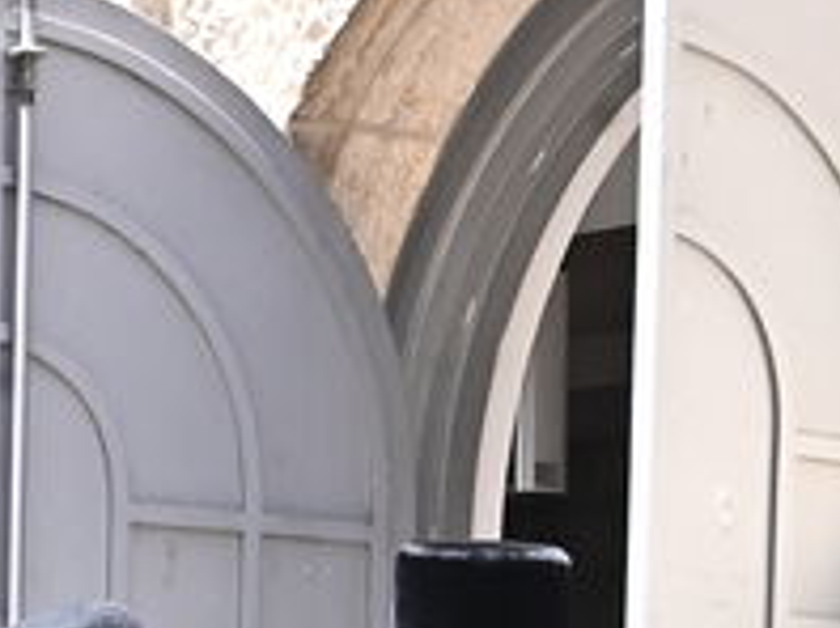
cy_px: 1383
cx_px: 314
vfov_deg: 6.9
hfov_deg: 9.7
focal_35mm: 204
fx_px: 4944
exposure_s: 1/200
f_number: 14
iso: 1000
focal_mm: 30
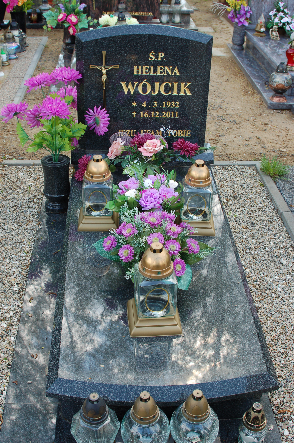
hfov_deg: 31.8
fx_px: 515
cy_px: 222
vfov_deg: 46.4
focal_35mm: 42
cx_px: 147
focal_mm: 28
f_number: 5.6
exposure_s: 1/125
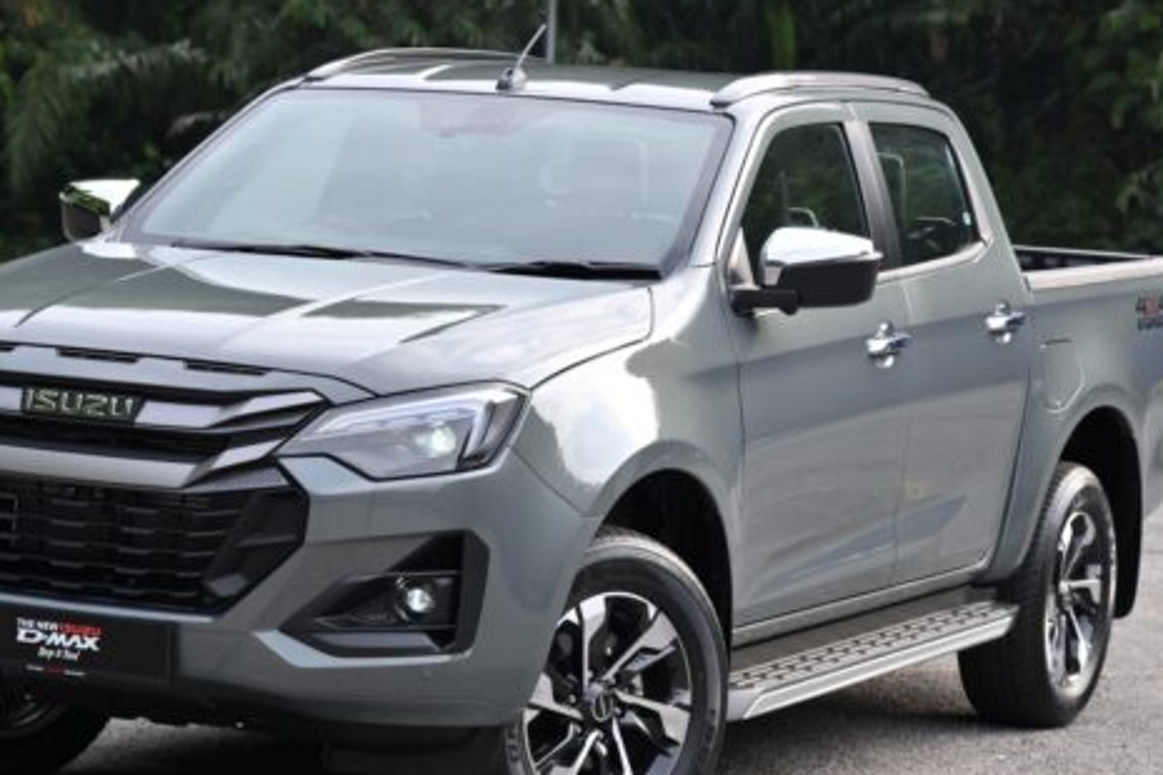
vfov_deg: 11.1
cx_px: 555
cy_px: 401
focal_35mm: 124
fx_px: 4006
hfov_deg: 16.5
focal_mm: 90
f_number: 5
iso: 500
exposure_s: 1/1250
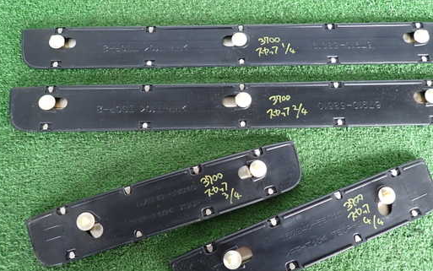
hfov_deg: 61.0
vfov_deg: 40.5
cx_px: 241
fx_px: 366
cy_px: 155
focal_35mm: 31
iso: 200
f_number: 2
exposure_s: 1/40
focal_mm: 4.5
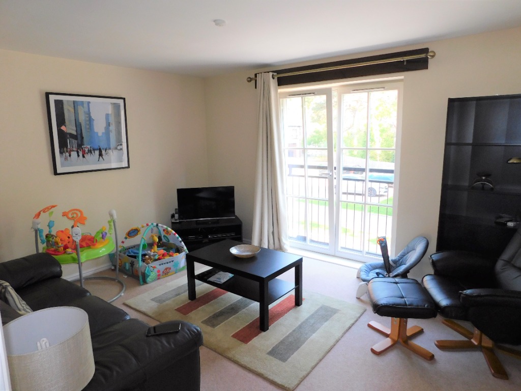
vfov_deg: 58.9
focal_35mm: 23
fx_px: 346
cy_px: 196
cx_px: 260
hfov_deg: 73.9
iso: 140
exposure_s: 1/30
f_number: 3
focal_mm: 4
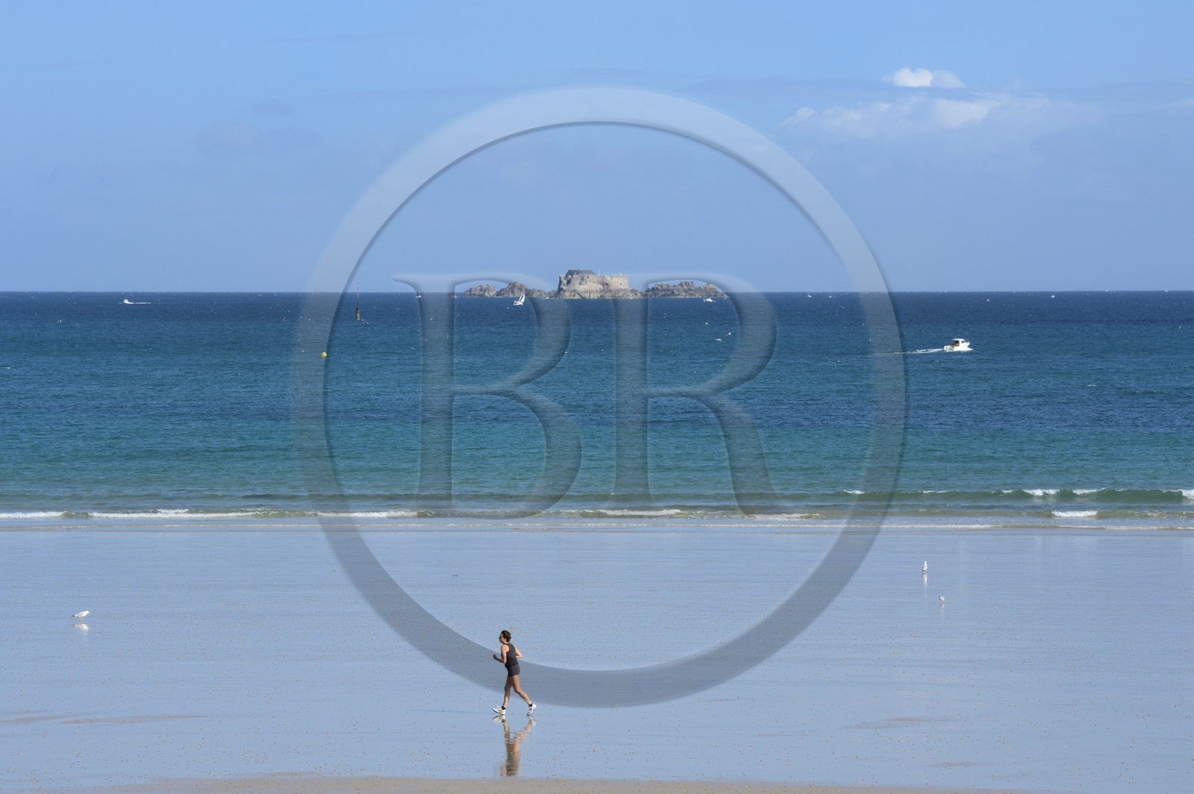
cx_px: 597
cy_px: 397
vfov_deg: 9.8
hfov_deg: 14.7
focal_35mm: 140
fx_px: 4639
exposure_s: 1/200
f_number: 22
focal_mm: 140
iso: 400
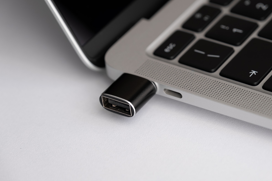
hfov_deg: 13.5
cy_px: 73
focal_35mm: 152
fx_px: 1148
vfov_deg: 9.0
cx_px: 168
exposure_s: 1/50
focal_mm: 80
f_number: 4
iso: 100
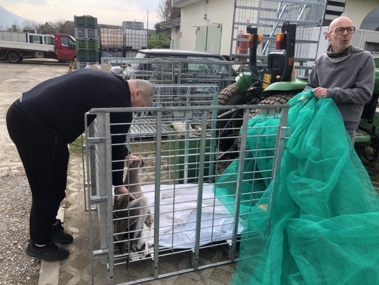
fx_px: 307
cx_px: 190
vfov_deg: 49.7
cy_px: 142
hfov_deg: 63.4
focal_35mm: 28
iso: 20
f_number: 1.8
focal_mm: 3.99
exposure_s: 1/738
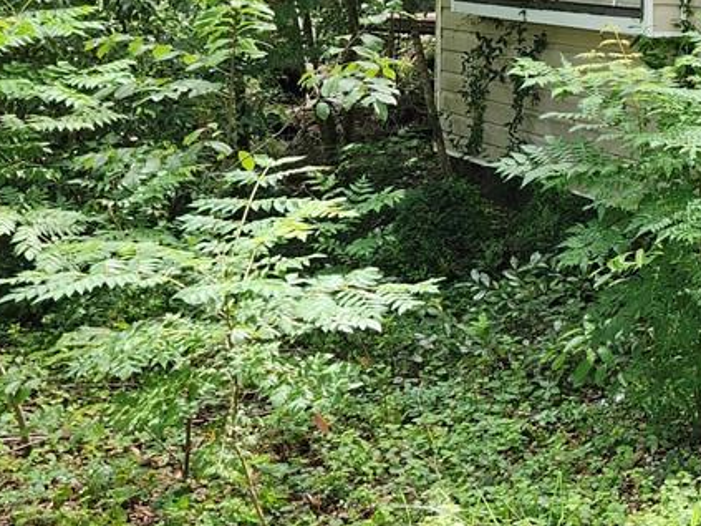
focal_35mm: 87
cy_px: 91
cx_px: 931
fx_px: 1761
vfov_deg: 16.8
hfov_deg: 20.4
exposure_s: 1/180
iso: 20
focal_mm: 5.4
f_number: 1.8
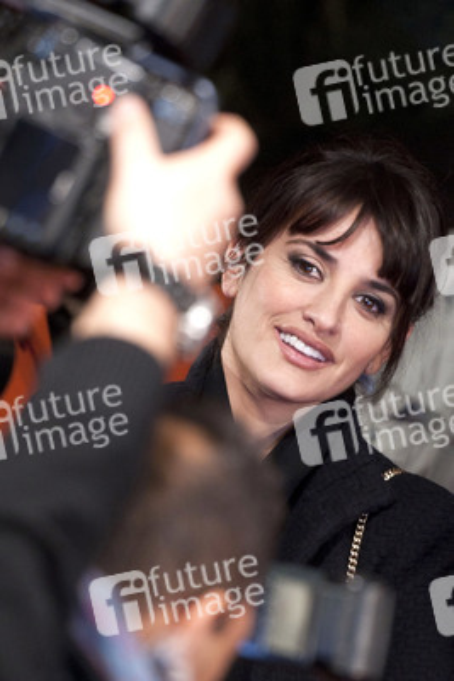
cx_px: 227
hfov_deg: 6.9
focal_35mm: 200
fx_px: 3780
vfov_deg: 10.3
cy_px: 340
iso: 2000
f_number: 3.2
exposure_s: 1/100
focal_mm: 200
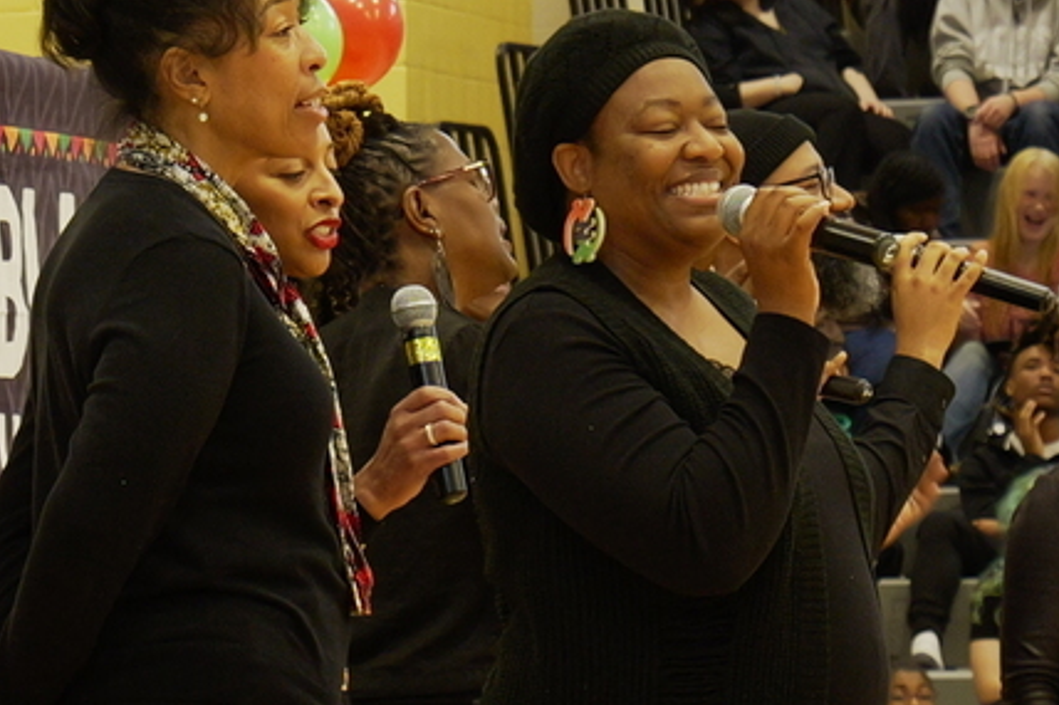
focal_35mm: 327
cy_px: 513
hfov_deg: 6.3
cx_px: 727
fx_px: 9615
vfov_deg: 4.2
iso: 1000
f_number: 5.5
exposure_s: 1/60
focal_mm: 58
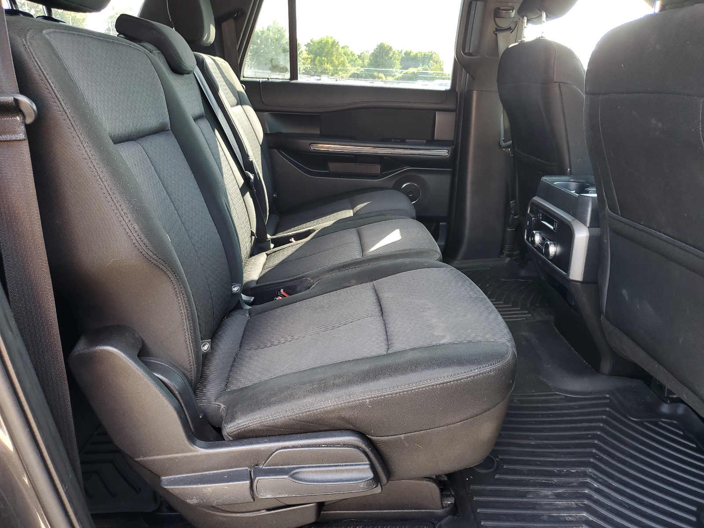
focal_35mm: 26
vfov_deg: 53.1
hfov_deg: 67.3
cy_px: 264
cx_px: 352
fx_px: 529
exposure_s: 1/60.2
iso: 56
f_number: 1.5
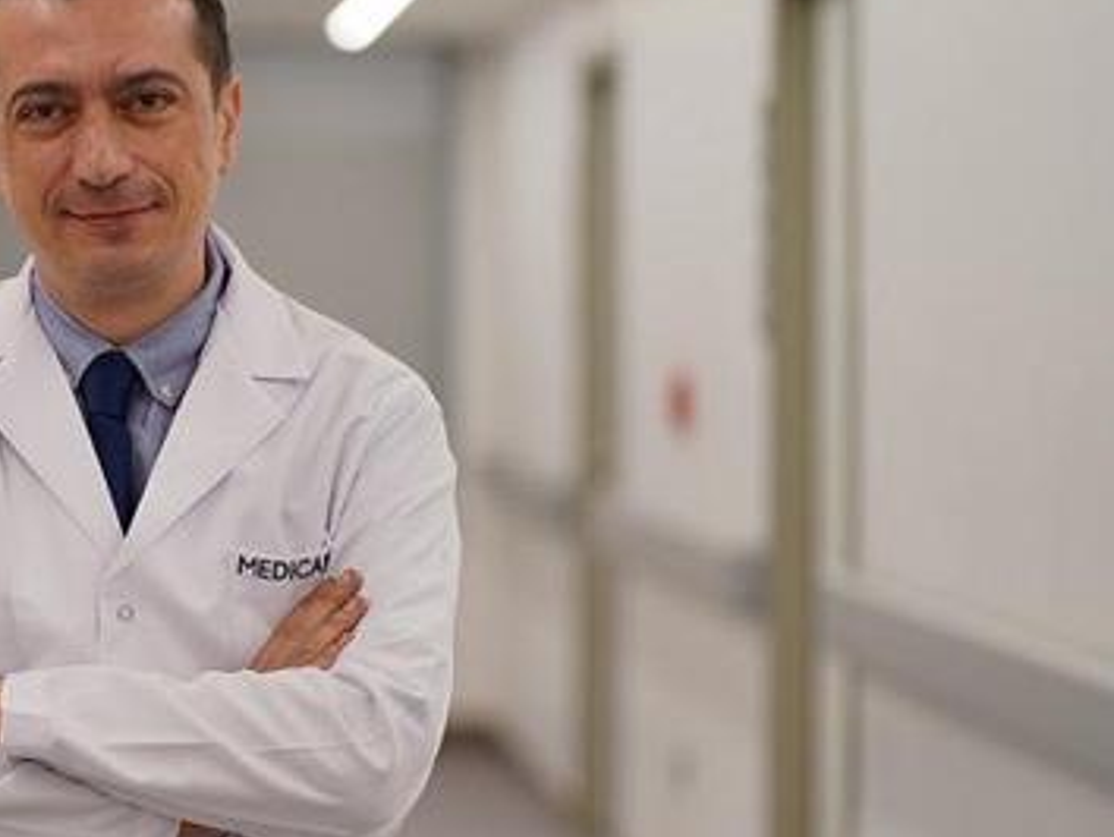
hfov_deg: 10.6
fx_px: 5958
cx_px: 151
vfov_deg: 8.0
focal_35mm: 185
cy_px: 507
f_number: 2.8
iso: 160
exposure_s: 1/100
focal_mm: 111
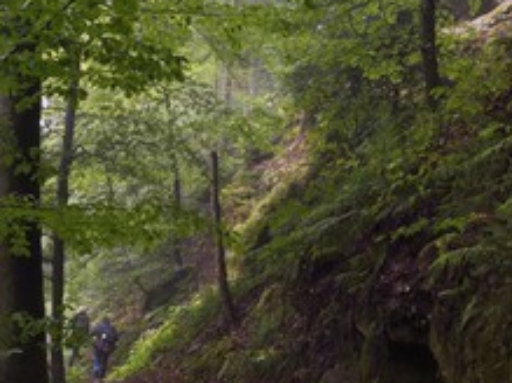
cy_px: 110
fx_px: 1035
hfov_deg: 27.7
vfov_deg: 20.9
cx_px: 323
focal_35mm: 70
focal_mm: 38
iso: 1600
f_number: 7.1
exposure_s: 1/60
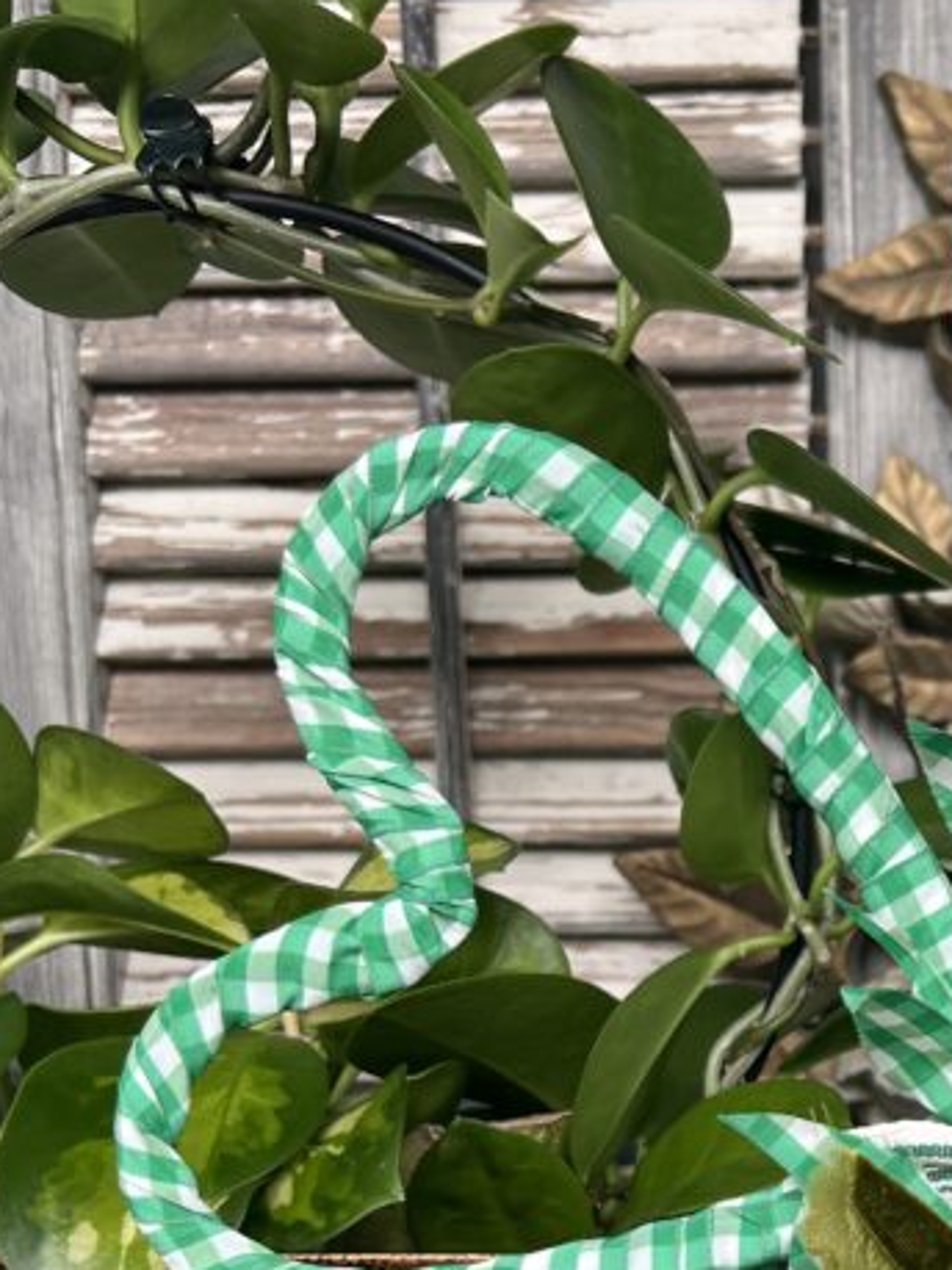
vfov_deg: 31.0
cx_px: 960
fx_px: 2128
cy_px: 1253
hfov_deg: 24.1
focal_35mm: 58
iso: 50
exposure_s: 1/399
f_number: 1.5
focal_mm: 5.7
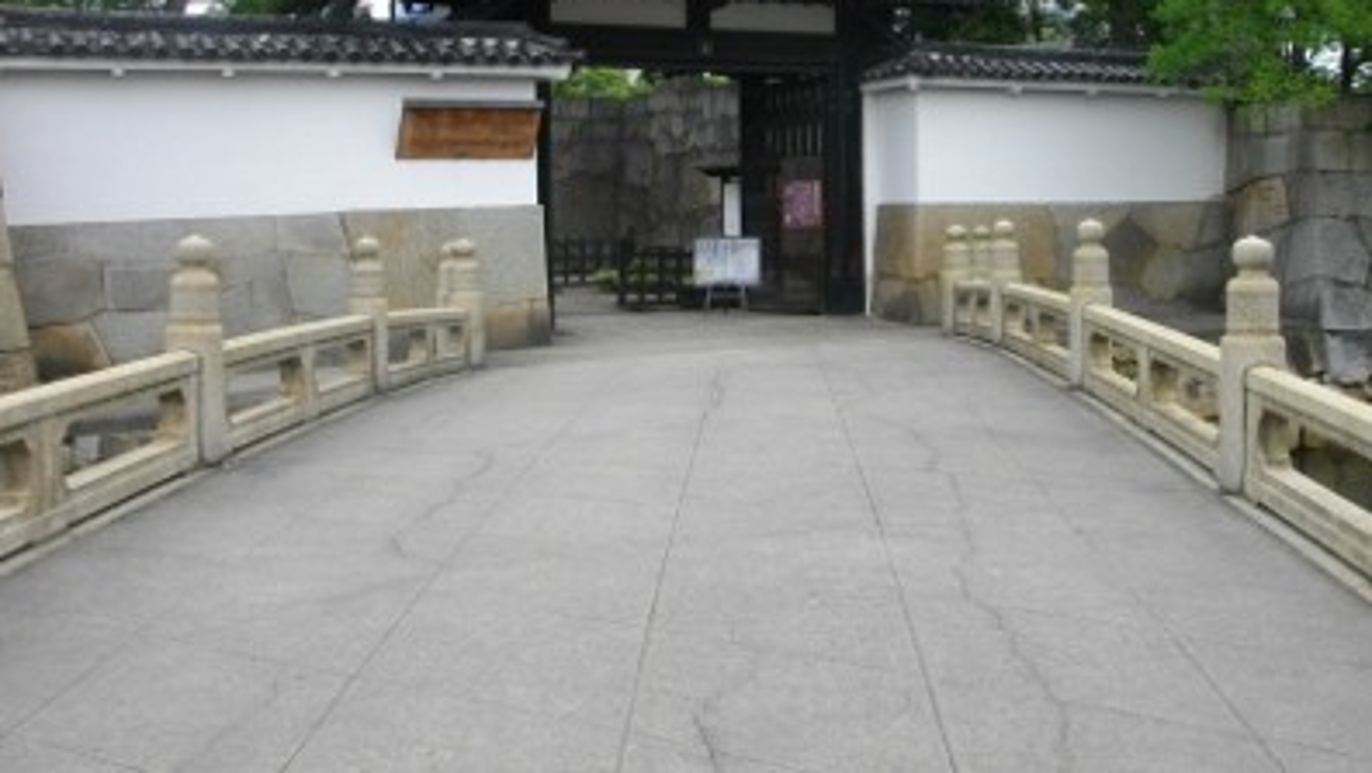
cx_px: 838
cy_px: 127
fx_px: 1601
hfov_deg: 46.1
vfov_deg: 26.5
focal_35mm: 44
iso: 100
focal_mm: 5.7
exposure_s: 1/200
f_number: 5.5
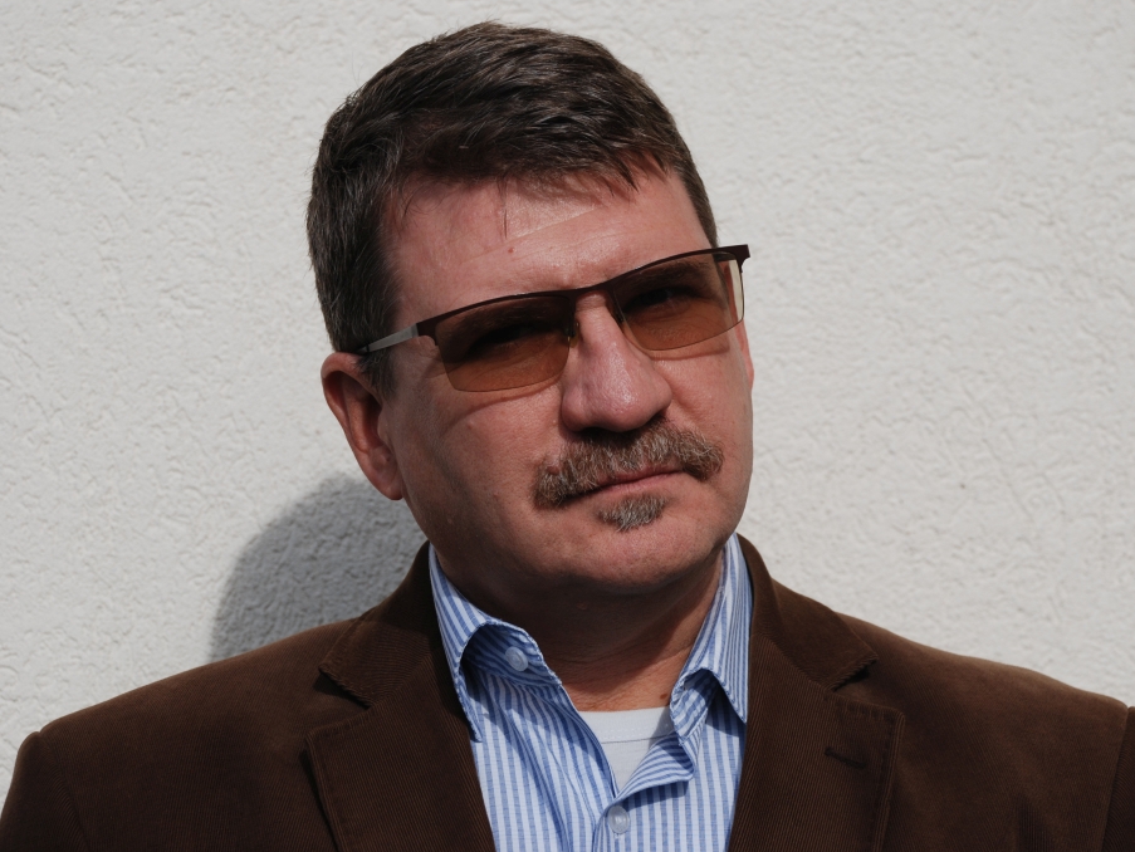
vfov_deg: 13.7
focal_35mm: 108
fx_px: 3543
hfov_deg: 18.2
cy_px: 424
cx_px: 618
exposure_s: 1/500
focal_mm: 66
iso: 140
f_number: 5.3
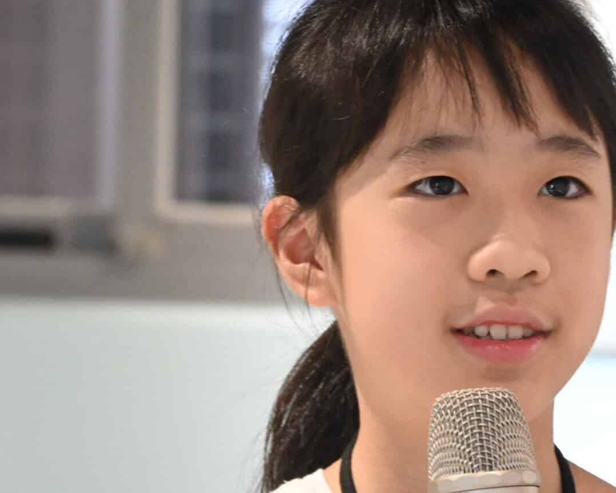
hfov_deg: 5.2
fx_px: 6727
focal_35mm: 369
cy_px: 334
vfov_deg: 4.2
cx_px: 490
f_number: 6
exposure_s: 1/60
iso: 3200
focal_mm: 110
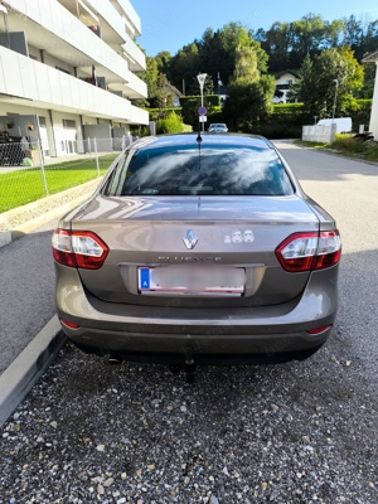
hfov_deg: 58.9
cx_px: 189
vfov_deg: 73.9
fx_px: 335
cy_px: 252
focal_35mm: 23
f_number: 1.65
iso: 50
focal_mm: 6.14
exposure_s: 1/432
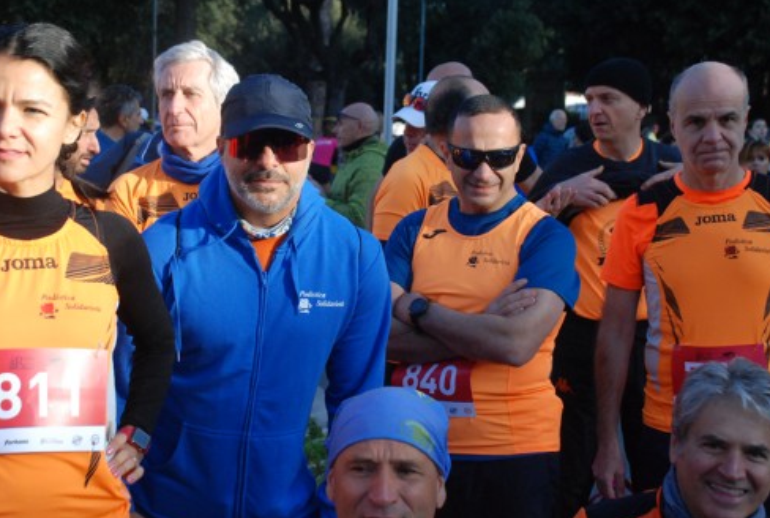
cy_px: 236
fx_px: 1265
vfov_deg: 23.1
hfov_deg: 33.8
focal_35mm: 59
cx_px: 331
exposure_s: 1/1250
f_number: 5
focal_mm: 32
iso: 1000
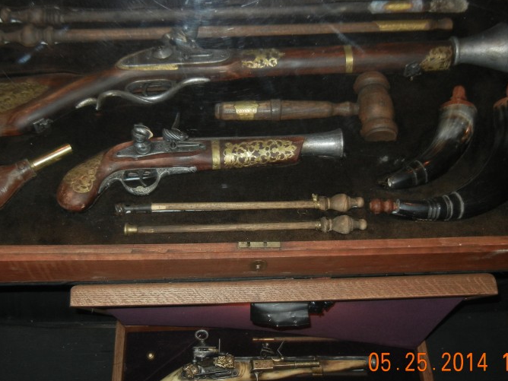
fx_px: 675
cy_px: 131
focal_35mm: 46
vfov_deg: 31.3
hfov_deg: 41.1
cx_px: 218
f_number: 3.5
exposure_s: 1/30
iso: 200
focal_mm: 5.4
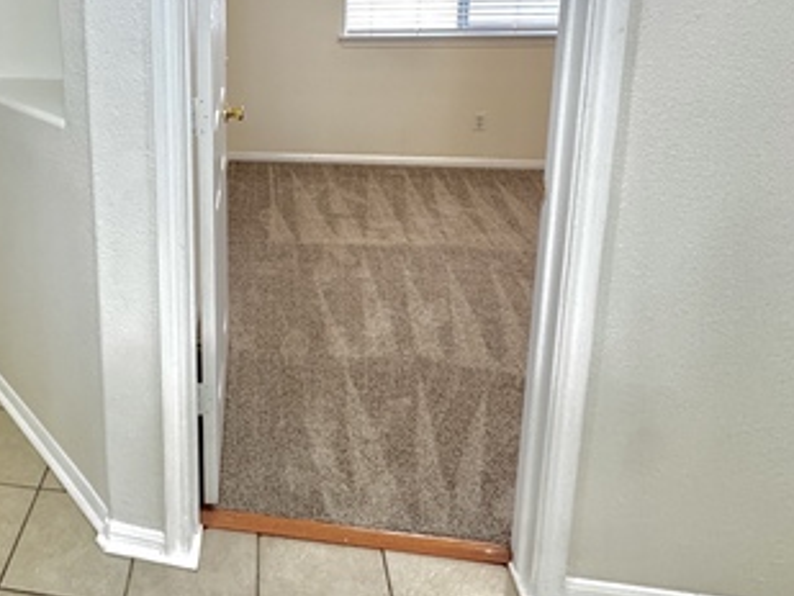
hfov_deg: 56.6
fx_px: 665
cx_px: 146
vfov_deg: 44.9
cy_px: 87
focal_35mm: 29
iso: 640
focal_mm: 2.22
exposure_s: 1/60
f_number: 2.2
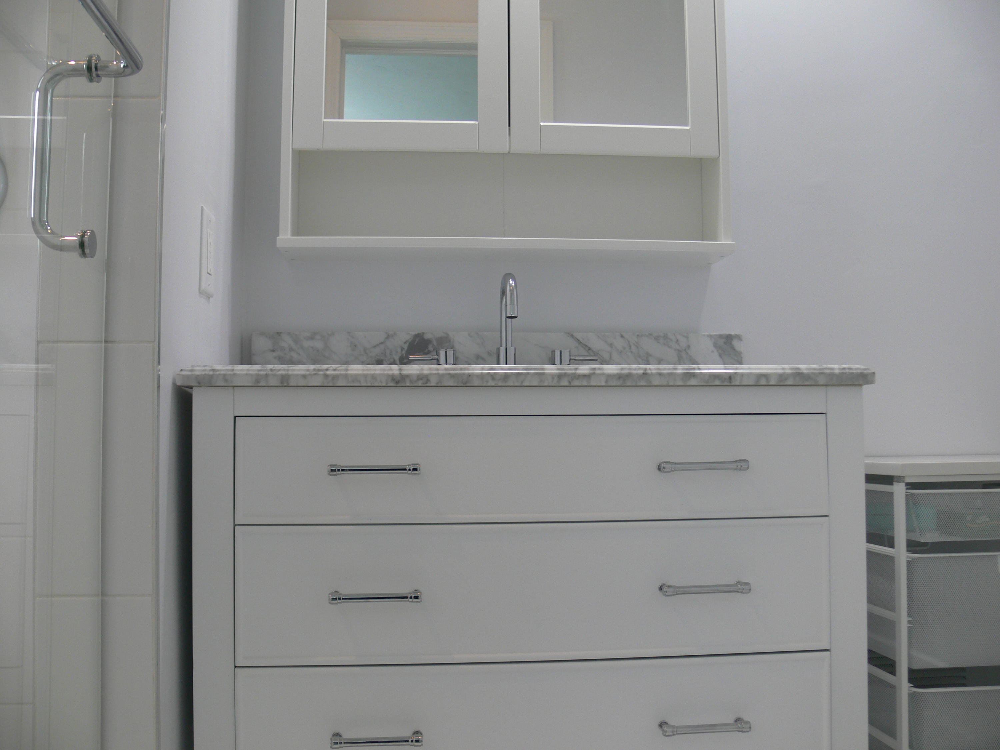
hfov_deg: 52.6
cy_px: 375
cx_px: 500
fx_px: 1011
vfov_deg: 40.7
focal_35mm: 35
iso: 80
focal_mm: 7.4
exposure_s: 1/50
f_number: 2.8
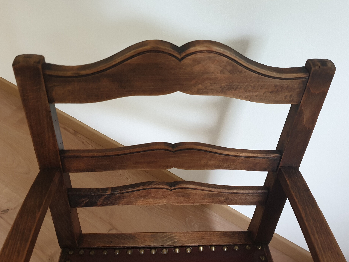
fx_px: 282
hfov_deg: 63.4
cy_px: 131
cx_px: 173
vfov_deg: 49.7
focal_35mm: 28
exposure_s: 1/26
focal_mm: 4.3
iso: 250
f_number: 1.5
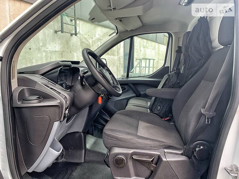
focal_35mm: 26
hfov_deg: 67.3
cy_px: 90
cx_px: 120
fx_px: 180
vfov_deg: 53.1
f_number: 1.8
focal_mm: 4.2
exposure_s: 1/132
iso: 25
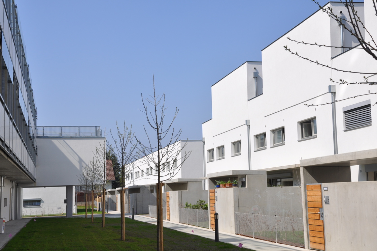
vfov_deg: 22.6
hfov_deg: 33.4
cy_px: 126
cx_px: 188
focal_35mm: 60
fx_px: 628
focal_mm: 40
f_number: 10
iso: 200
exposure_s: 1/400
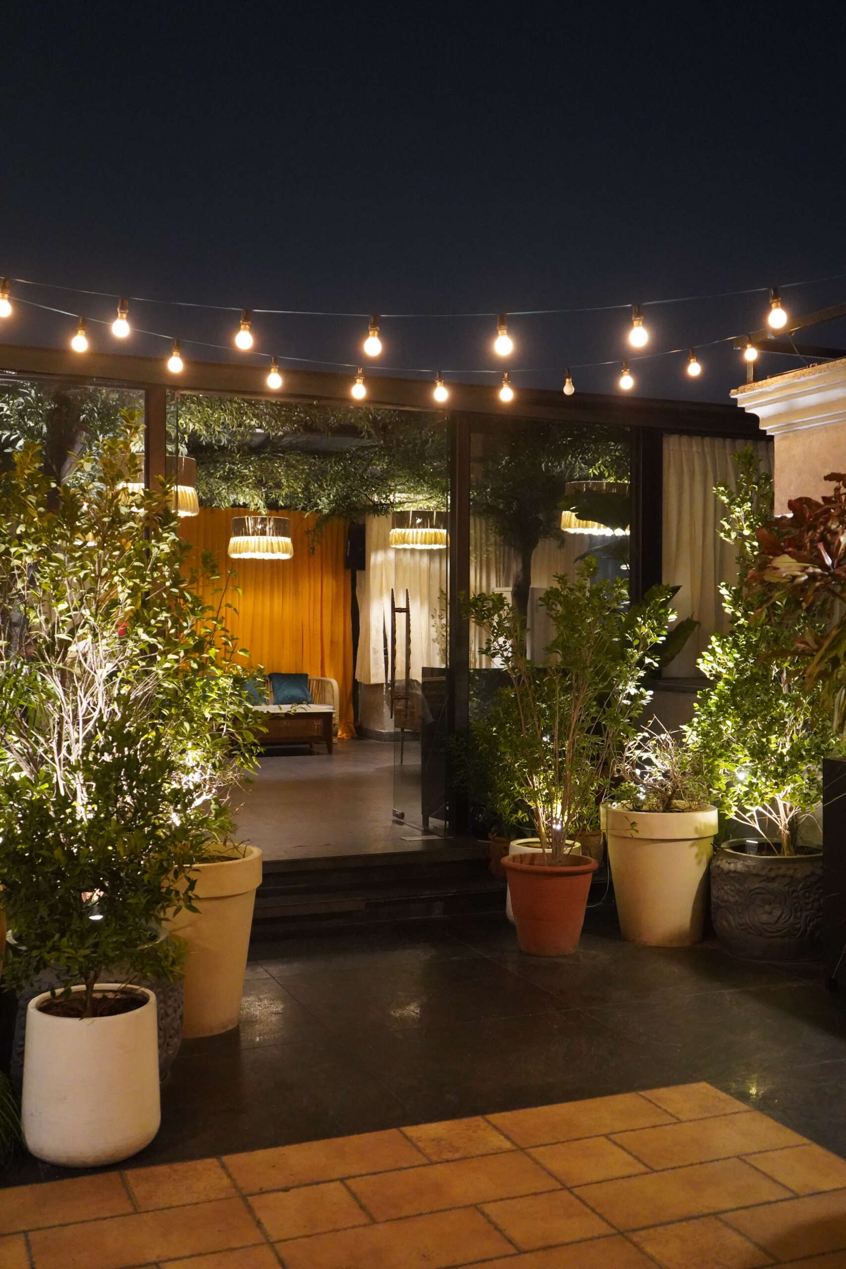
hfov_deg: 38.9
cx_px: 423
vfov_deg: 55.8
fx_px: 1198
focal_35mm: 34
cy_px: 634
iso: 12800
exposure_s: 1/100
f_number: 4
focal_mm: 34
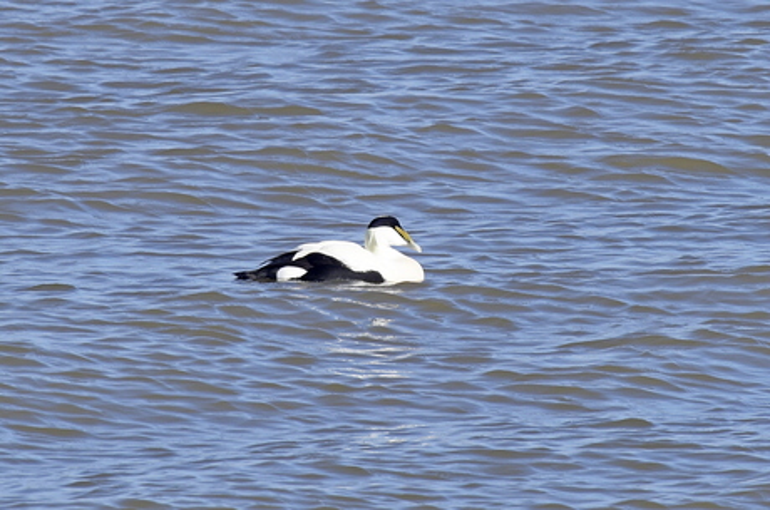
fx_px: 6405
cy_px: 255
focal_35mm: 300
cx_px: 385
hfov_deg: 6.9
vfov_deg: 4.6
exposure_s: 1/320
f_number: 6.3
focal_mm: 300
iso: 80
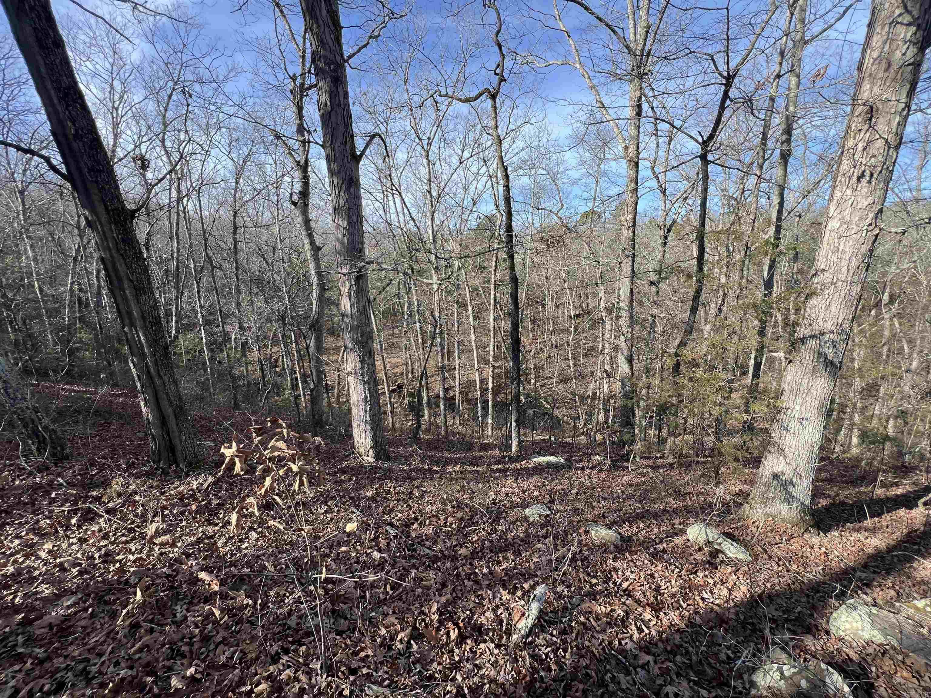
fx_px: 350
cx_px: 466
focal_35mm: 13
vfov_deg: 89.9
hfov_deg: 106.2
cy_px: 349
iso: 32
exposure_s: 1/445
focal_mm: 1.57
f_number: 1.8
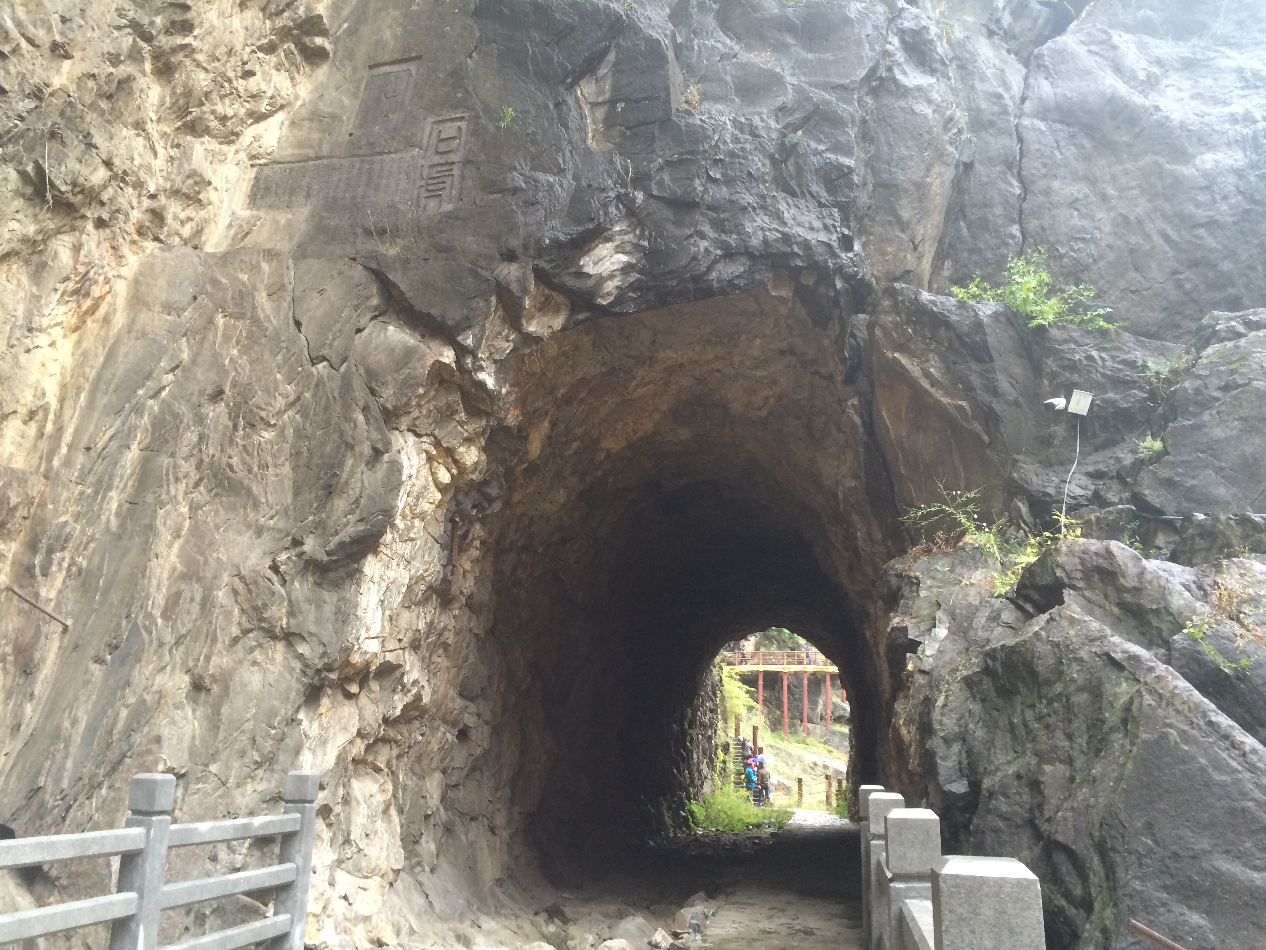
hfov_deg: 61.7
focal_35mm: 29
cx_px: 633
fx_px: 1061
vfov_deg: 48.2
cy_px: 475
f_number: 2.2
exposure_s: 1/33
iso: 64
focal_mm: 4.15
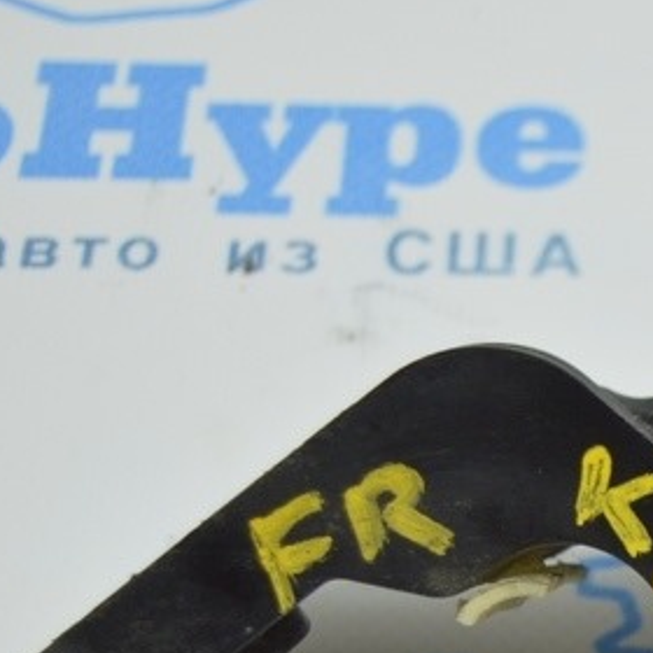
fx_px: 3180
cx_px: 791
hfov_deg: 11.5
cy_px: 603
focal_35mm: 149
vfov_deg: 11.6
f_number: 4.5
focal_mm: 32
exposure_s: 1/60
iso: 400
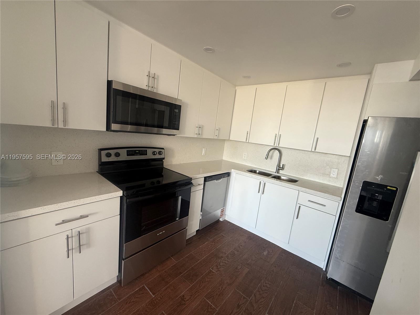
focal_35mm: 14
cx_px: 210
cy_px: 158
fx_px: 170
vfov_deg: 85.7
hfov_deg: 102.1
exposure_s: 1/99
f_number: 2.2
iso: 200
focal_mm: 2.22
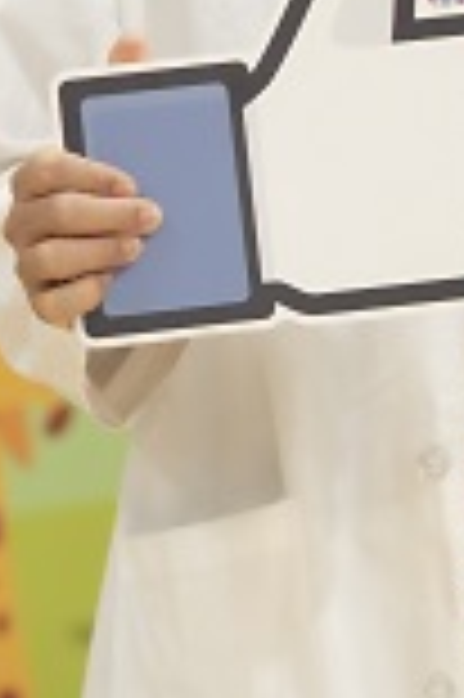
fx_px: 7033
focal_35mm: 363
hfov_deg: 3.8
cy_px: -16
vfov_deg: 5.7
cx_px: 478
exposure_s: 1/125
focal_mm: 125
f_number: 4
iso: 800
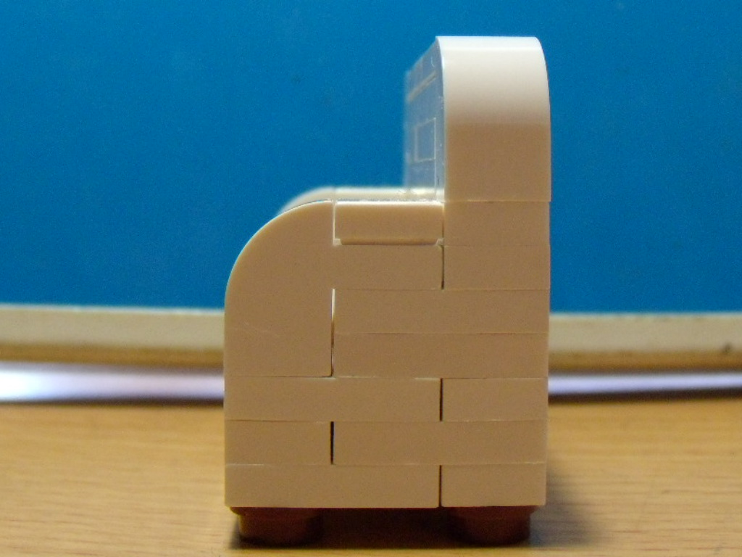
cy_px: 278
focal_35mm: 36
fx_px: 772
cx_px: 371
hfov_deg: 51.4
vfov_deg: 39.7
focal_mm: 6.4
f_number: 3.6
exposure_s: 1/50
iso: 400
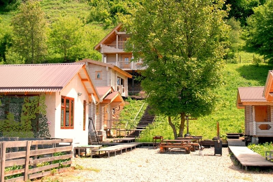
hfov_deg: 35.0
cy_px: 91
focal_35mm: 57
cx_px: 136
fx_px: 433
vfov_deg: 23.8
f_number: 5.6
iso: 100
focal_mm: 38
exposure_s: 1/125
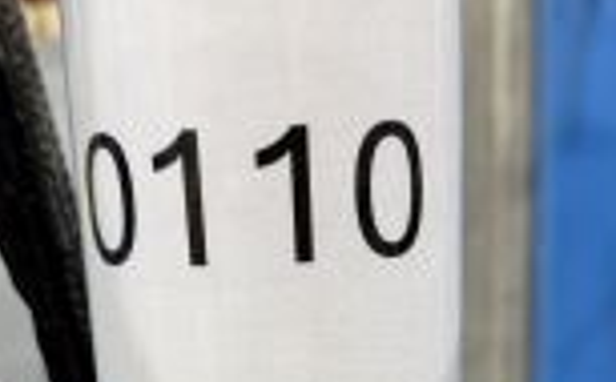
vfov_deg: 18.7
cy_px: 503
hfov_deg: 32.0
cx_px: 338
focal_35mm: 64
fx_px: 1072
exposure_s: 1/50
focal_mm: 6.76
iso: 160
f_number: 1.78
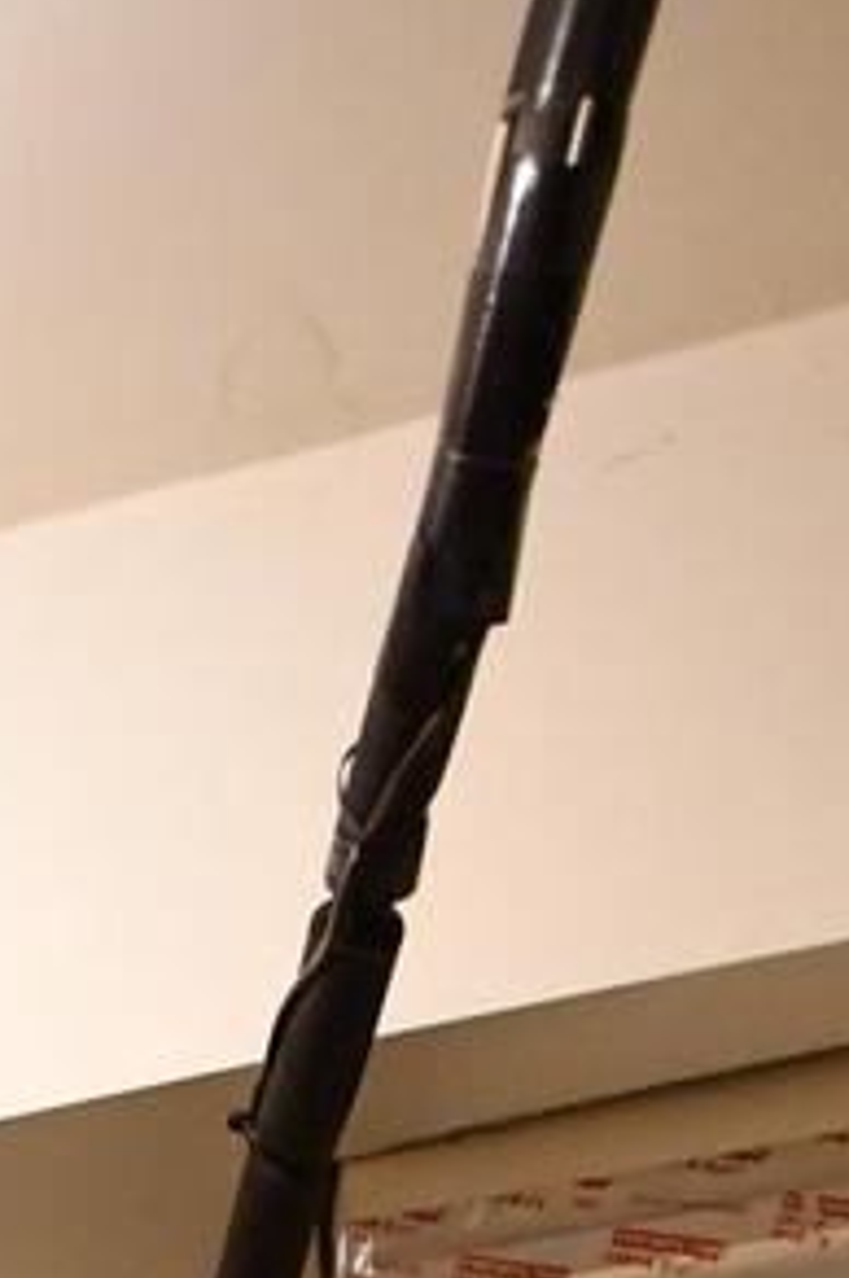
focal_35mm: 79
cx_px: -893
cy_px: 3326
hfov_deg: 14.2
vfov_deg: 13.7
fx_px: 2801
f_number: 3.5
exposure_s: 1/125
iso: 2000
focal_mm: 10
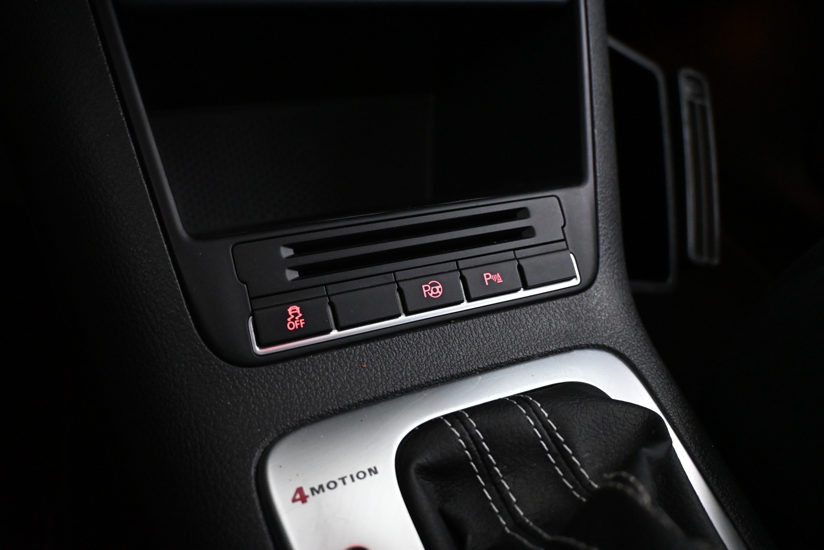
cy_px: 275
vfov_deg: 45.7
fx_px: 652
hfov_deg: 64.6
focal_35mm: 28
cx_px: 412
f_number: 3.8
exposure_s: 1/30
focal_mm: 19
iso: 3600
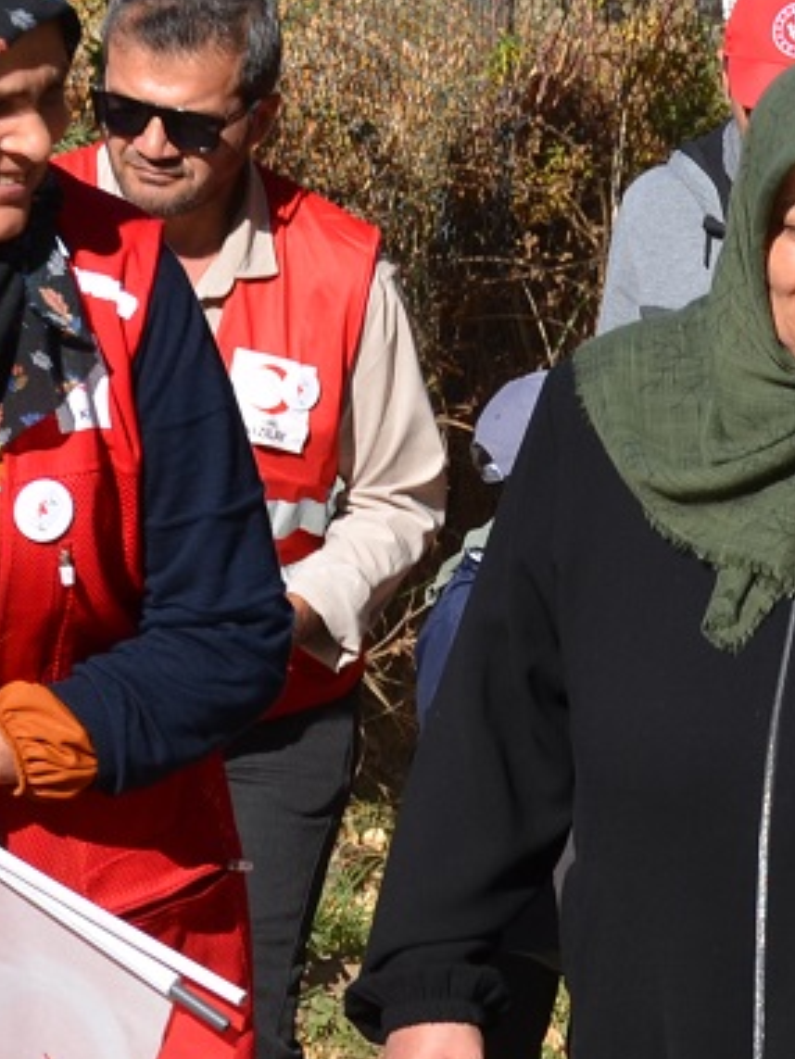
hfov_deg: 5.4
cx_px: 992
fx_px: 8324
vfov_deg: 7.3
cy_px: 744
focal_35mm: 272
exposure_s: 1/250
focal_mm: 48
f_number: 9
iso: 100
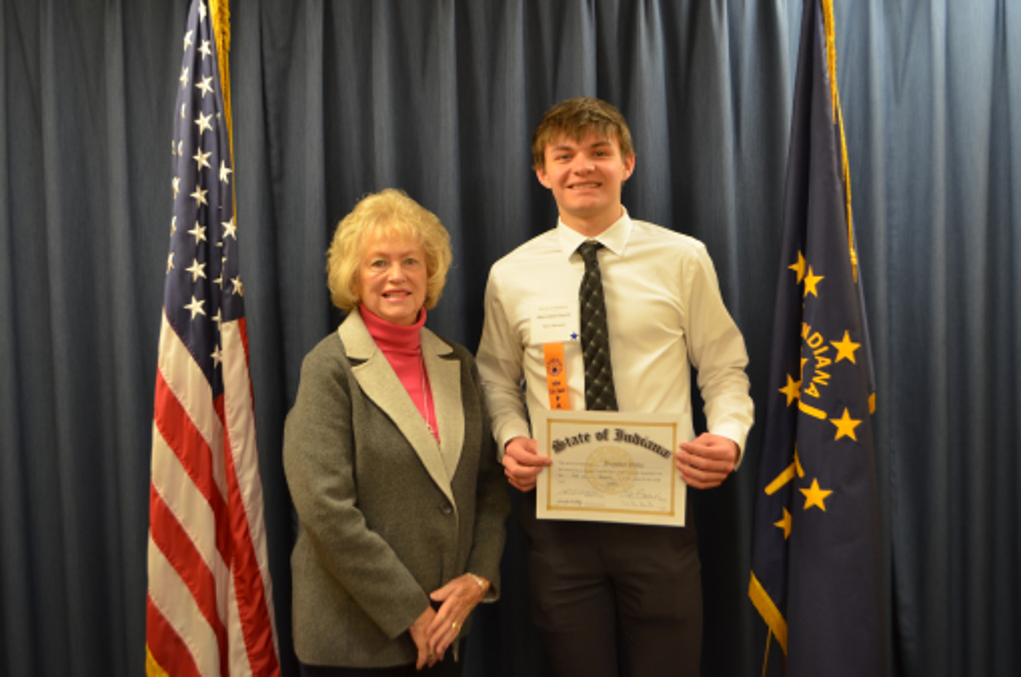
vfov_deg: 31.8
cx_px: 510
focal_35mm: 42
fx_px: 1189
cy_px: 338
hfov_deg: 46.5
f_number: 4.5
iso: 400
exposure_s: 1/20
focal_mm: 28
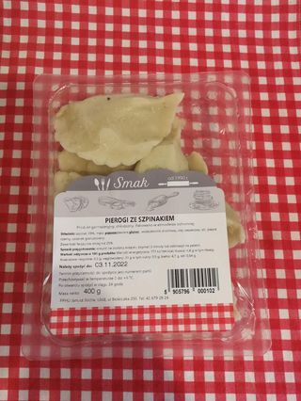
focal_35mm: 27
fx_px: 313
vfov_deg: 65.3
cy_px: 200
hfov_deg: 51.4
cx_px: 150
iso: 160
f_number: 2.2
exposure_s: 1/33.3
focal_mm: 3.95
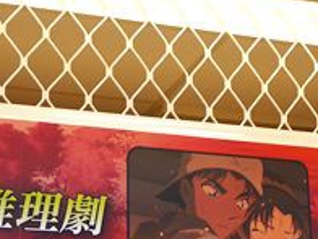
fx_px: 900
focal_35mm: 98
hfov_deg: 20.0
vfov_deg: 14.8
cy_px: 256
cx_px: 127
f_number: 2.2
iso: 160
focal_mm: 15
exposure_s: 1/160
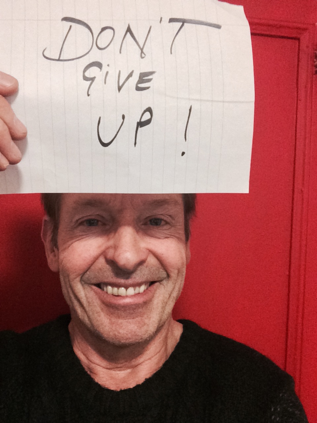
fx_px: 379
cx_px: 158
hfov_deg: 45.4
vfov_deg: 58.4
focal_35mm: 31
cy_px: 212
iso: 500
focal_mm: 2.15
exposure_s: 1/15
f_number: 2.4
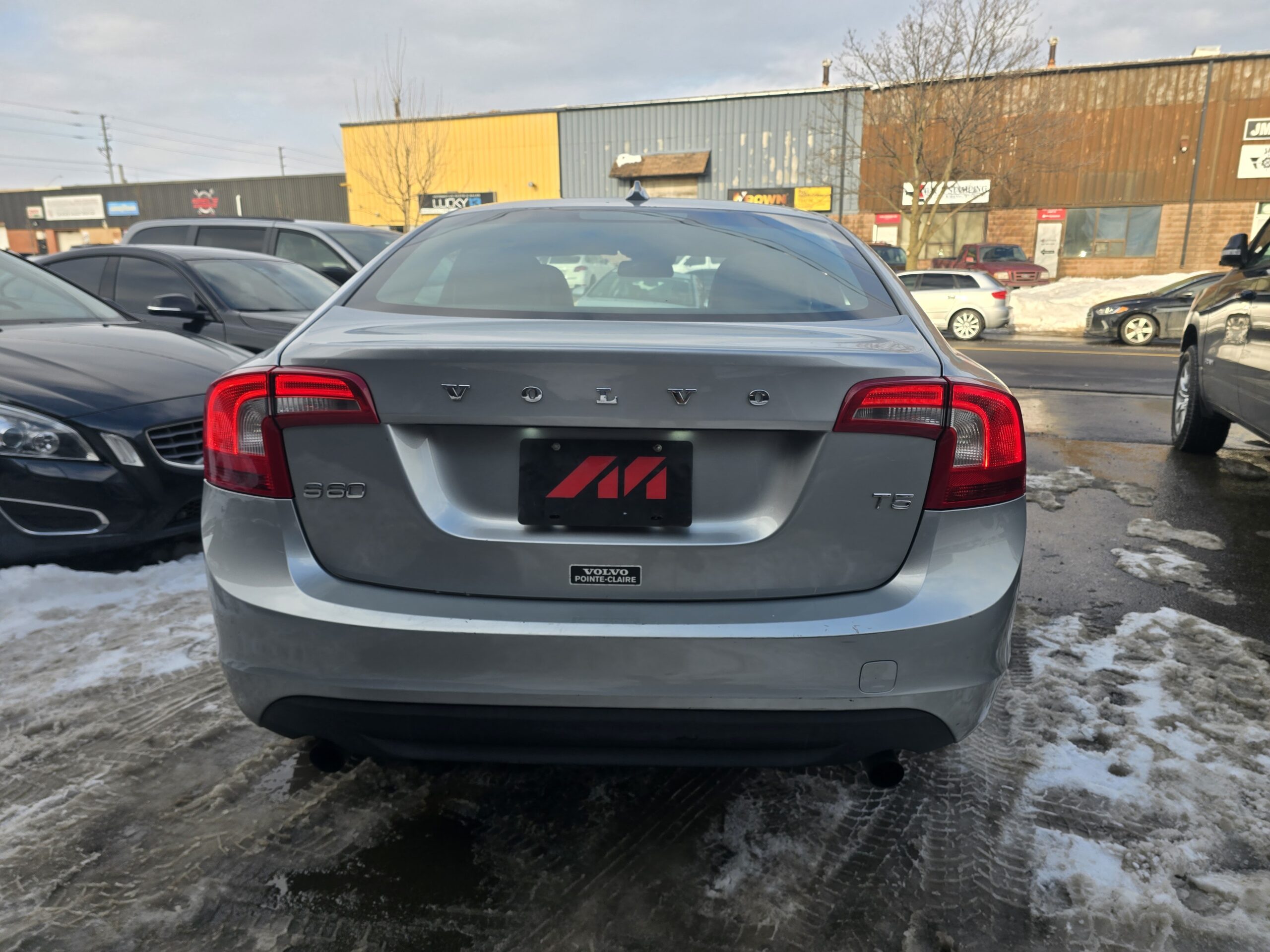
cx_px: 635
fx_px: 844
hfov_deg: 73.9
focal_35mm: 23
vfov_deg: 58.9
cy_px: 476
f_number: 1.7
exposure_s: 1/279
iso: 12
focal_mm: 6.3
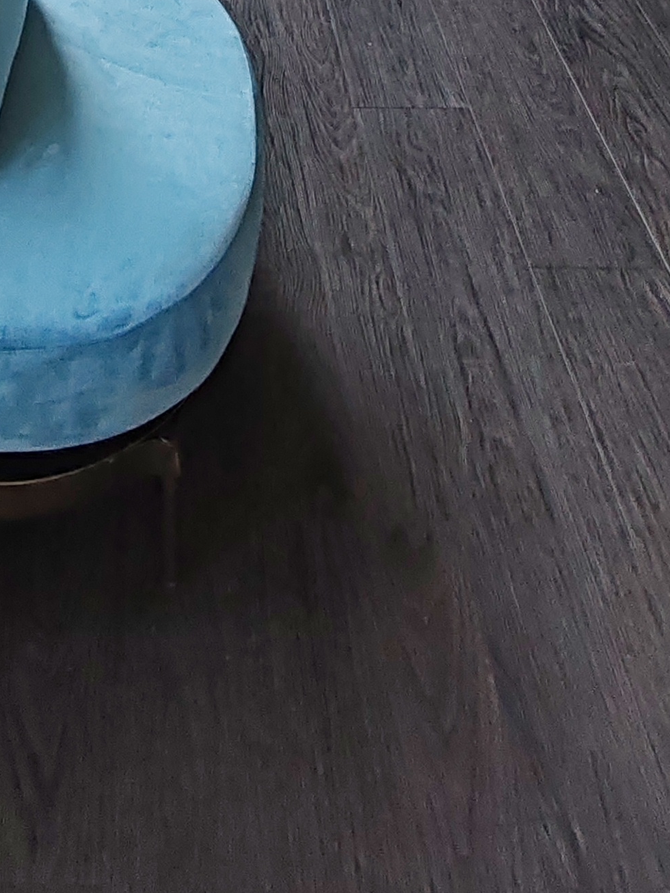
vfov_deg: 27.3
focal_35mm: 49
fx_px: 1264
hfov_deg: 29.0
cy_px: -440
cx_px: 126
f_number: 2.2
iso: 64
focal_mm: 1.96
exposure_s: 1/100
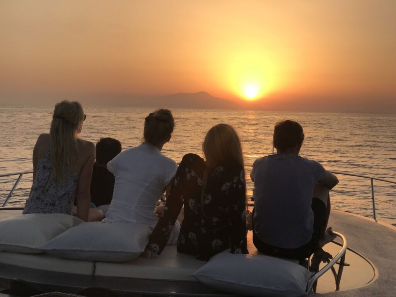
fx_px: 652
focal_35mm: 57
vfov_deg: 25.7
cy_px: 148
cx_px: 198
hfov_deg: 33.8
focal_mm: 6.6
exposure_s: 1/399
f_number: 2.8
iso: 20
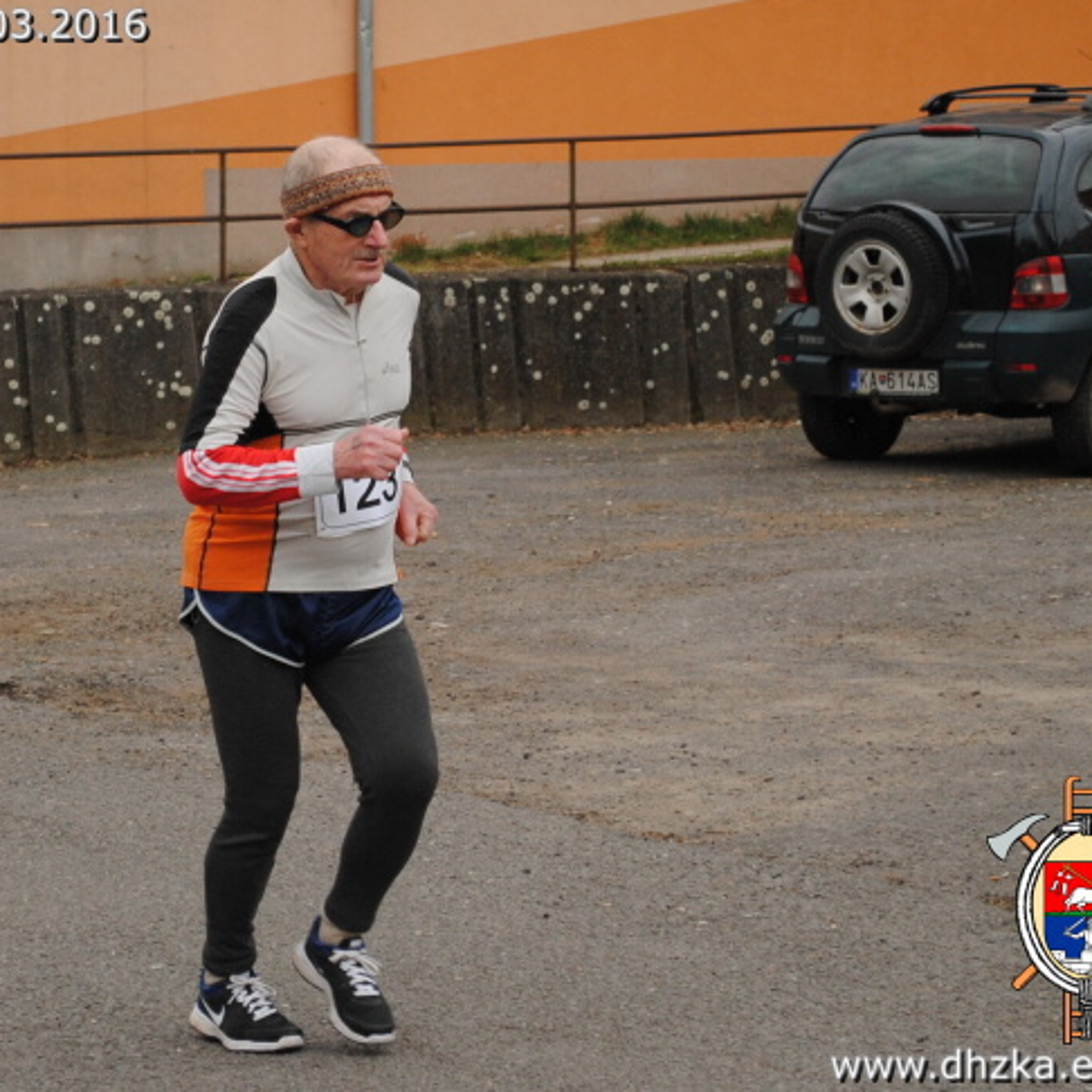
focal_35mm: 107
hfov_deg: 16.3
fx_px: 3806
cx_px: 371
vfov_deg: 16.3
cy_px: 543
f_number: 5.6
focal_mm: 55
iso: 400
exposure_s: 1/400
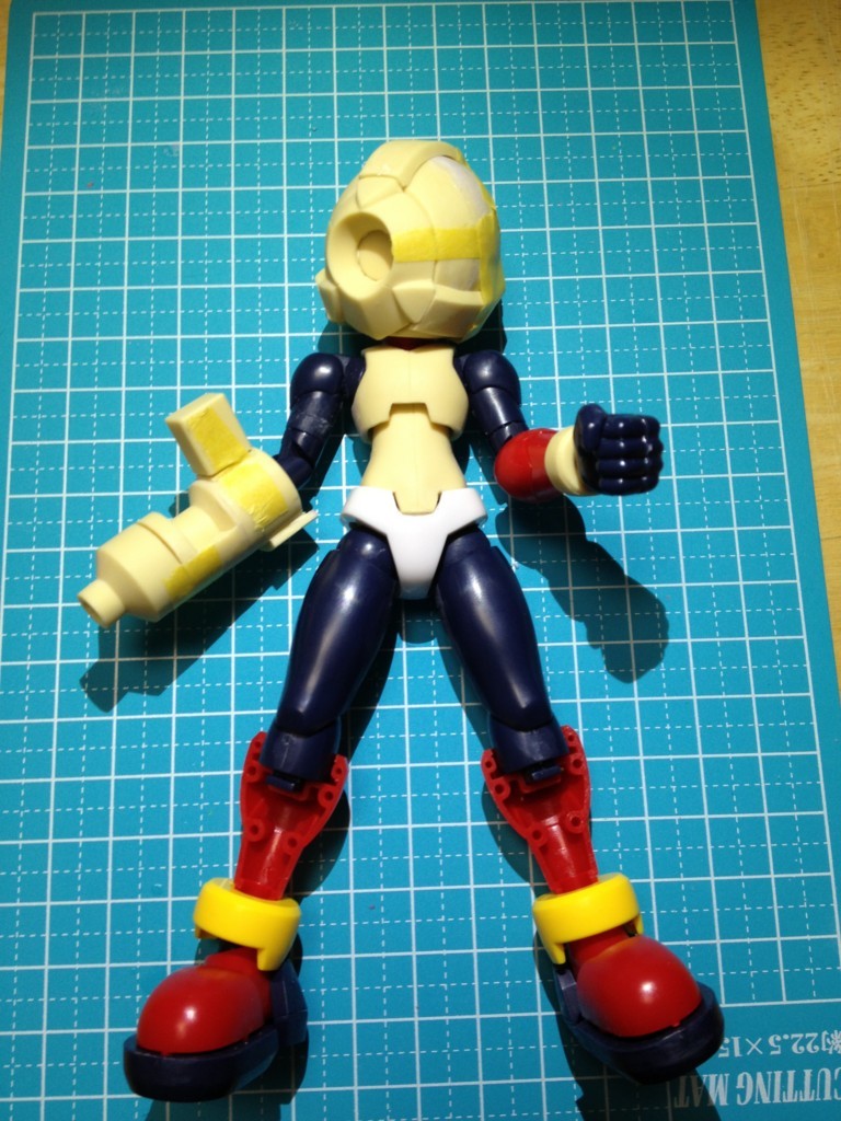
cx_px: 420
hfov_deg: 40.7
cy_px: 560
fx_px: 1134
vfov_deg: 52.6
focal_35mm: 35
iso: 50
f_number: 2.4
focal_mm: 4.28
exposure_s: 1/20
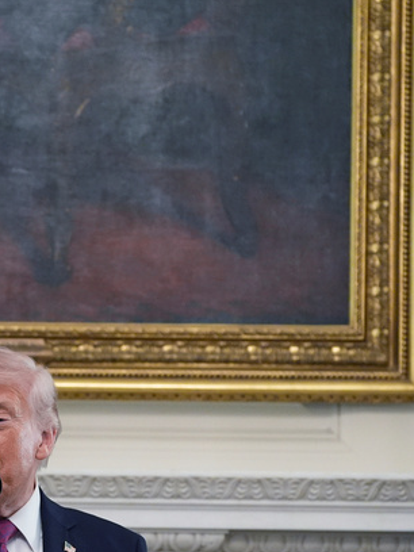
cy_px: 456
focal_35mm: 256
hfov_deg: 5.8
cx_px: -15
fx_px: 4082
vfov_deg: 7.7
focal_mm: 106
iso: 3200
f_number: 2.8
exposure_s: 1/250
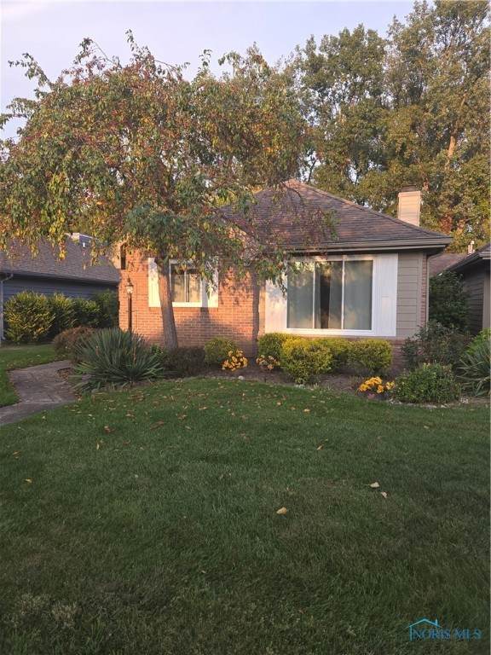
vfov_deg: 73.9
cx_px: 246
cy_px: 328
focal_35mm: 23
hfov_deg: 58.9
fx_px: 435
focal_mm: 5.4
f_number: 1.8
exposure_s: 1/227
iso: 25
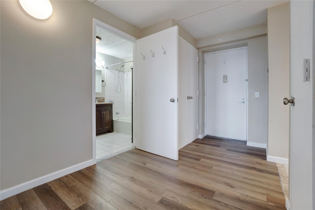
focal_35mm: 15
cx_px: 158
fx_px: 131
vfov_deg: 77.3
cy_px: 105
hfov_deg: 100.4
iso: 800
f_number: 9
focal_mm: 10
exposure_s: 1/30
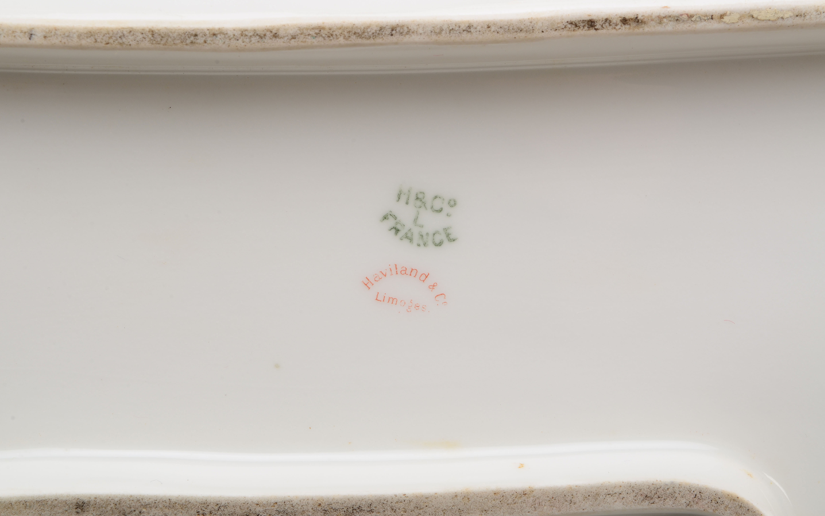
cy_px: 244
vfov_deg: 15.5
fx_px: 1900
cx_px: 415
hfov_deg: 24.5
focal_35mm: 85
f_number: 25
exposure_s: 1/160
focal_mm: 55
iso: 100
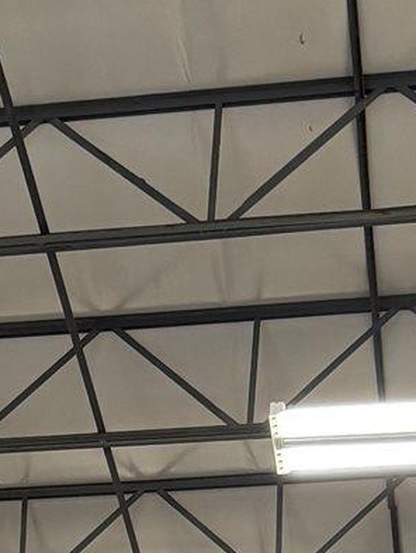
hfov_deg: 9.6
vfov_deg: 12.1
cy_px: 936
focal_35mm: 152
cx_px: -72
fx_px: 2433
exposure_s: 1/96
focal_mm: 5.96
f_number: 1.6
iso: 125
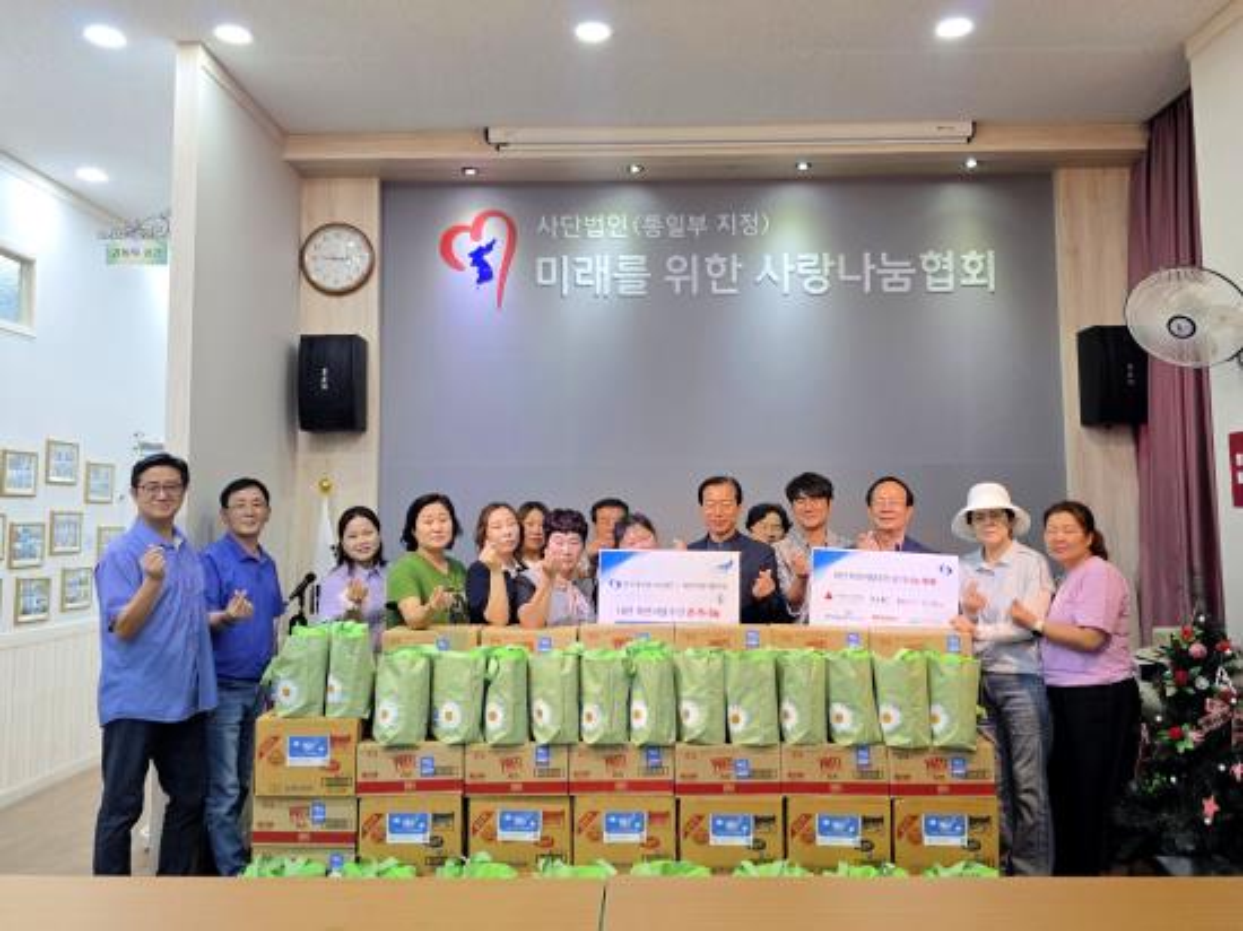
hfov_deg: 73.9
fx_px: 826
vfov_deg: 58.8
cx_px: 622
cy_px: 466
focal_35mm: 23
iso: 250
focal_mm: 6.3
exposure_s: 1/120
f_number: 1.7
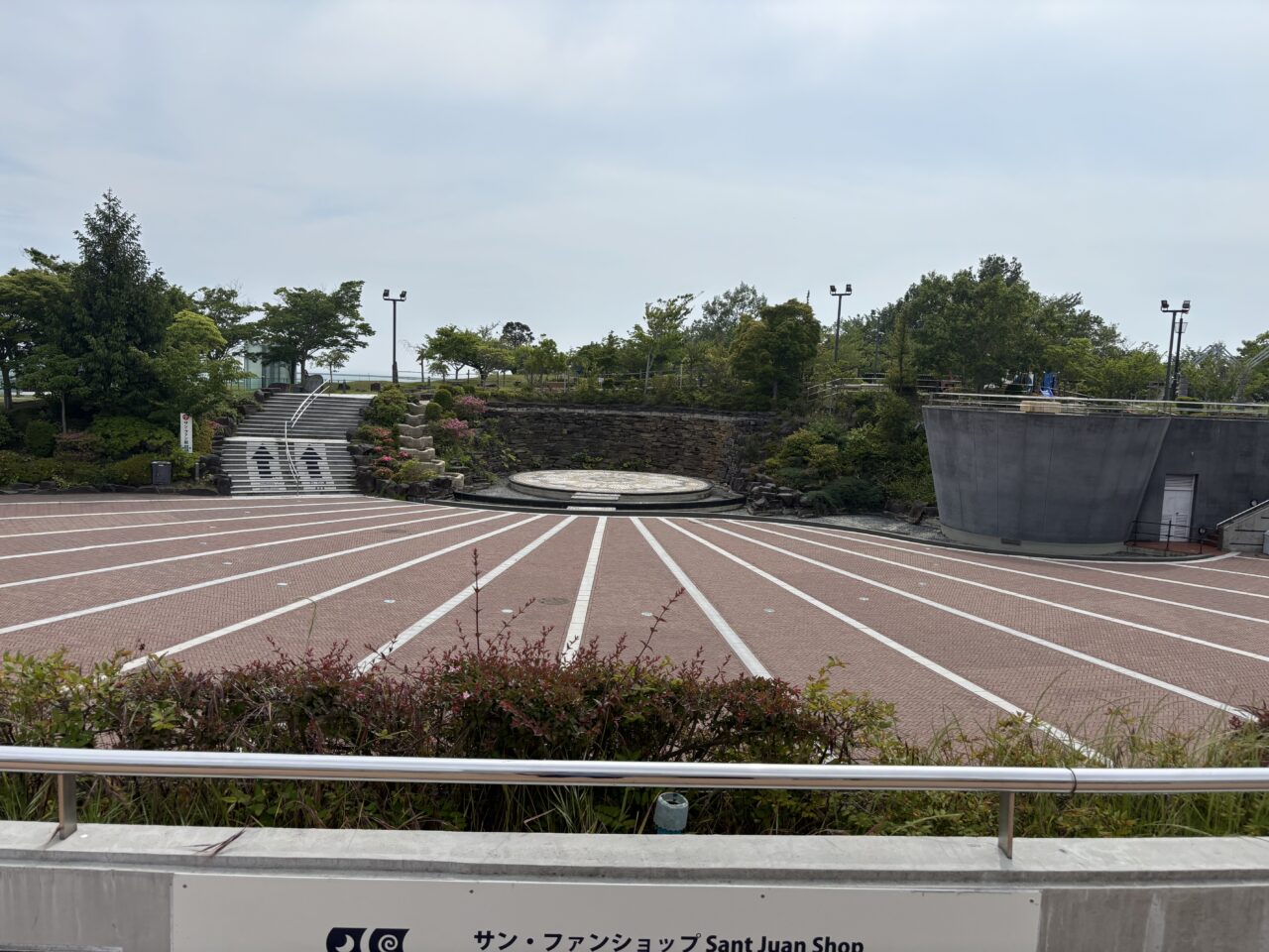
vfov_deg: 53.1
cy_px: 476
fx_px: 953
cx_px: 634
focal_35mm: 26
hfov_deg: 67.3
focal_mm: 5.96
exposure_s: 1/5952
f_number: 1.6
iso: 50
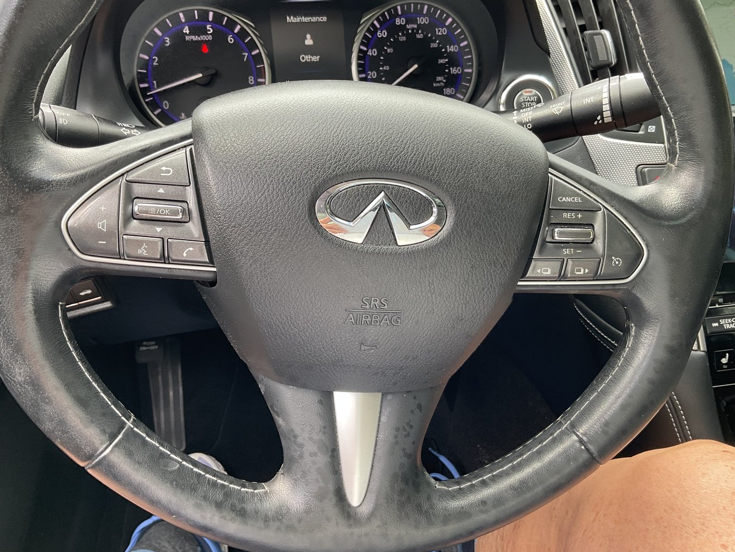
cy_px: 265
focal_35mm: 32
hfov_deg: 56.8
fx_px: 680
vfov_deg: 44.2
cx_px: 374
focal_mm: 3
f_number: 1.8
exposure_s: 1/120
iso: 40
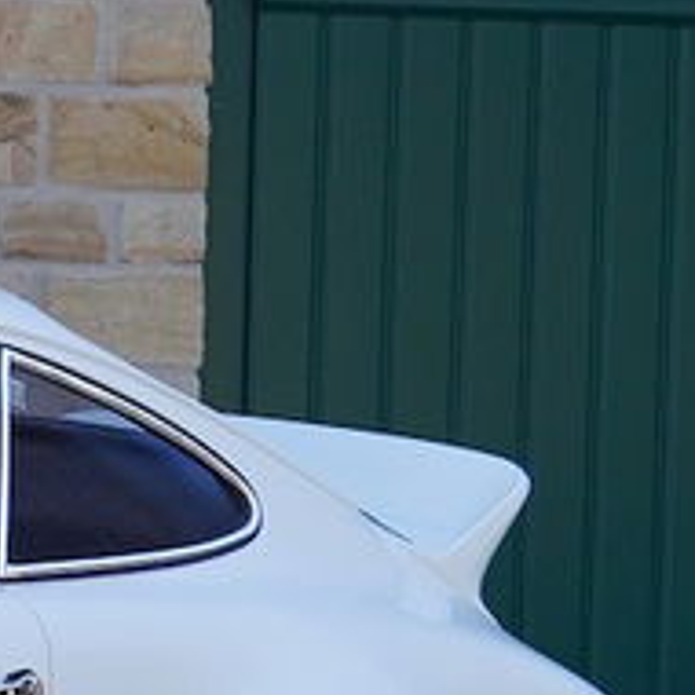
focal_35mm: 248
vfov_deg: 7.1
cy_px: 401
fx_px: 5633
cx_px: -841
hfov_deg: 6.8
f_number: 4
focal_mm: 36
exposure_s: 1/160
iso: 400
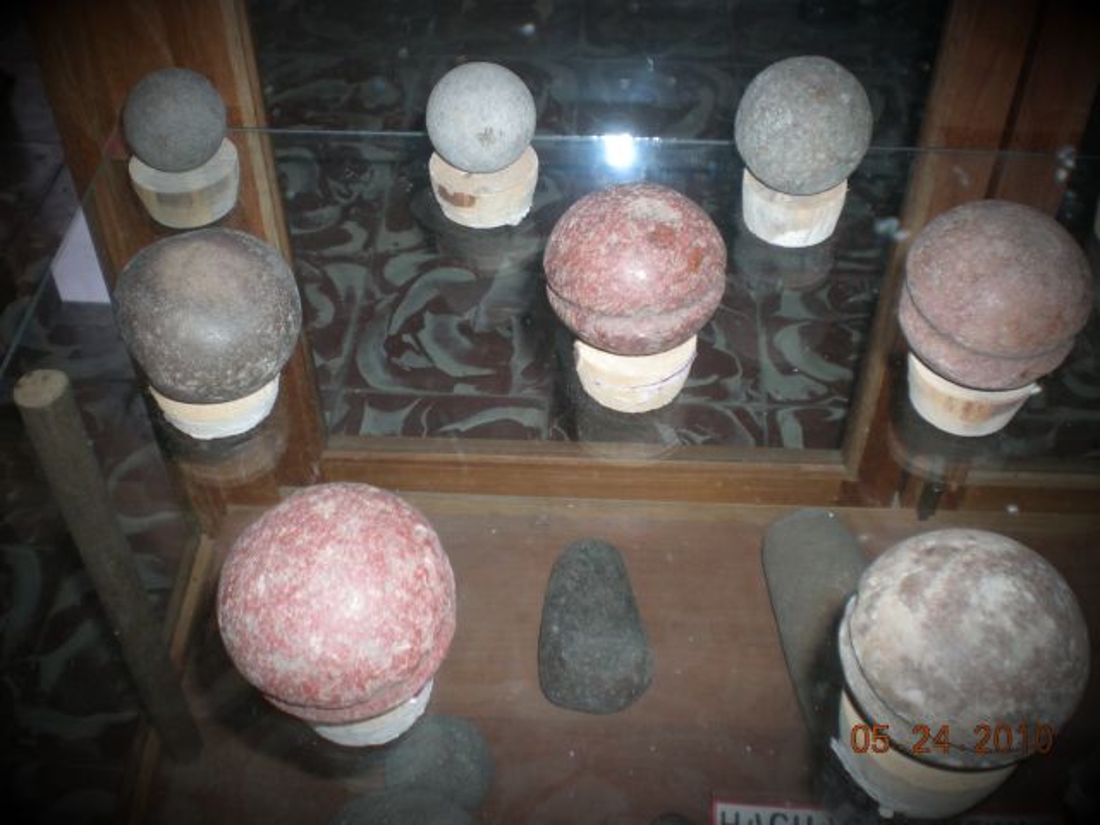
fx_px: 1208
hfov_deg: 49.0
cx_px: 550
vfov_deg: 37.7
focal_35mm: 38
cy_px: 412
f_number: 3.1
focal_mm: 6.3
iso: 64
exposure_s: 1/60
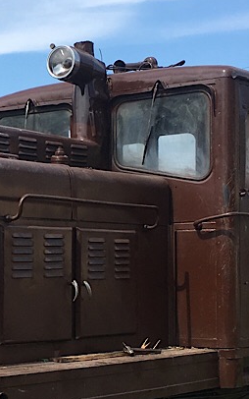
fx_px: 1052
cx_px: -67
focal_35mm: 97
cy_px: 263
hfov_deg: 13.1
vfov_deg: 21.3
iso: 25
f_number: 2.2
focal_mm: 4.15
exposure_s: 1/1538
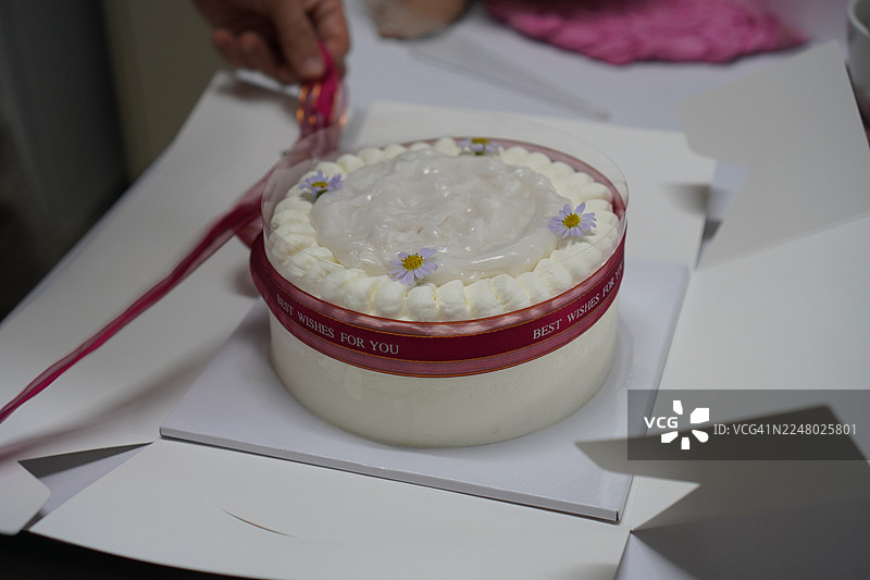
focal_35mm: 52
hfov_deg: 37.9
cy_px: 290
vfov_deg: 25.7
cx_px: 435
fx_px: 1268
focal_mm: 35
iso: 640
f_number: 2.8
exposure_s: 1/50
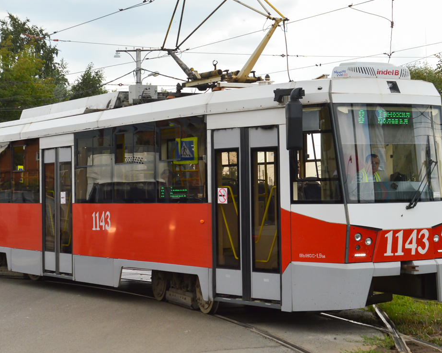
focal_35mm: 92
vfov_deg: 16.7
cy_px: 137
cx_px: 198
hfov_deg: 20.8
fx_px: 1203
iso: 200
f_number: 7.1
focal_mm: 40
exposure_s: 1/400
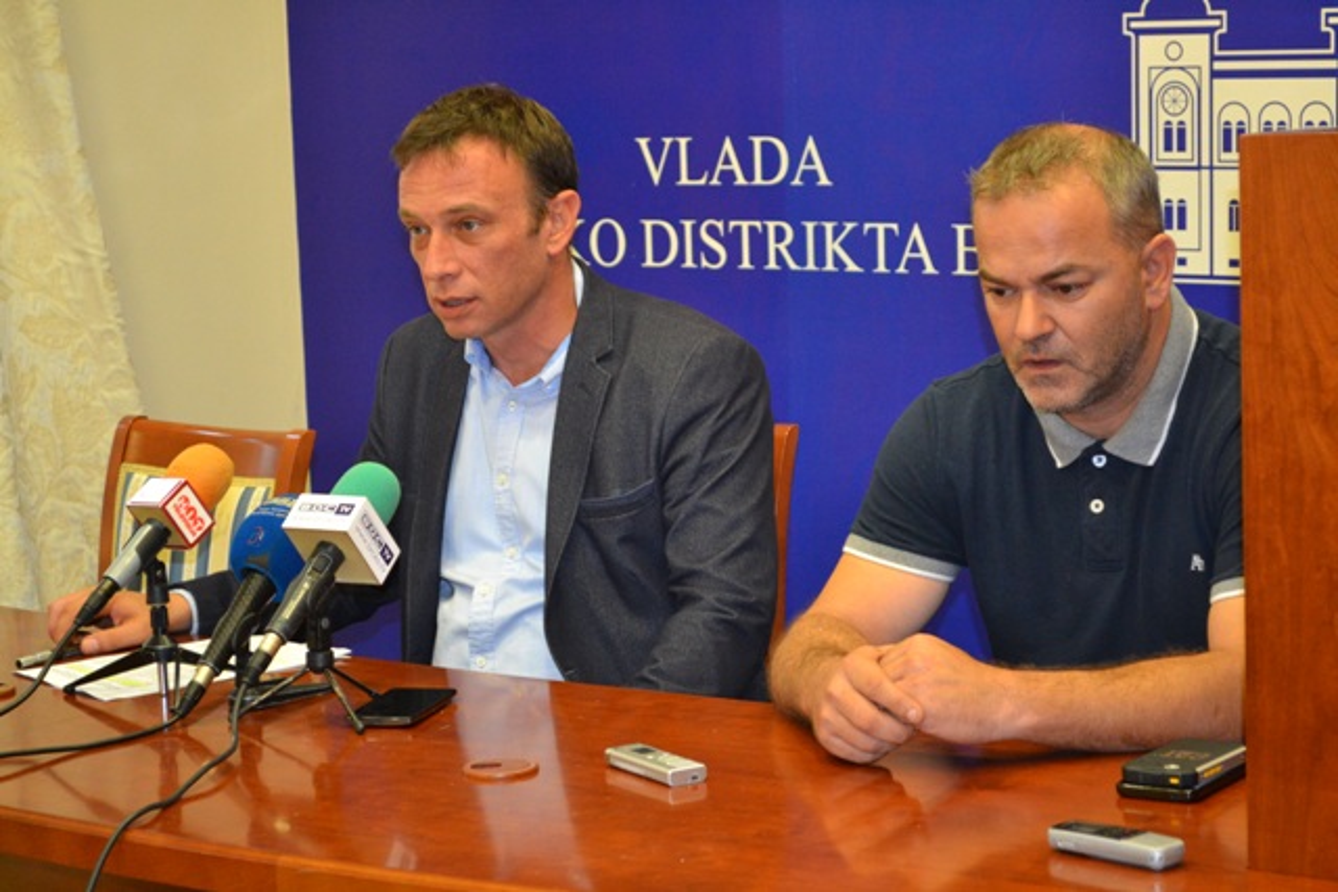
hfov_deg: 24.6
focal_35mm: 82
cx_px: 669
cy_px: 446
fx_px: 3067
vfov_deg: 16.6
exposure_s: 1/60
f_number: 5.6
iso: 2000
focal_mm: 55
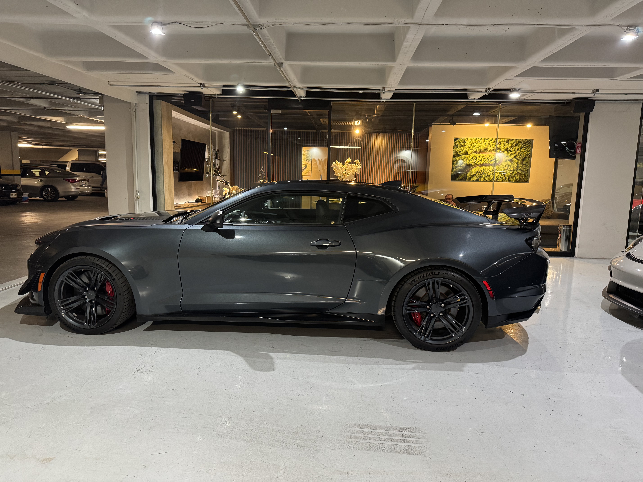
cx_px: 322
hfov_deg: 71.6
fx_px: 446
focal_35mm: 24
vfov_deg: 56.8
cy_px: 241
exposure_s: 1/60
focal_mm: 6.76
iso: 500
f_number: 1.78
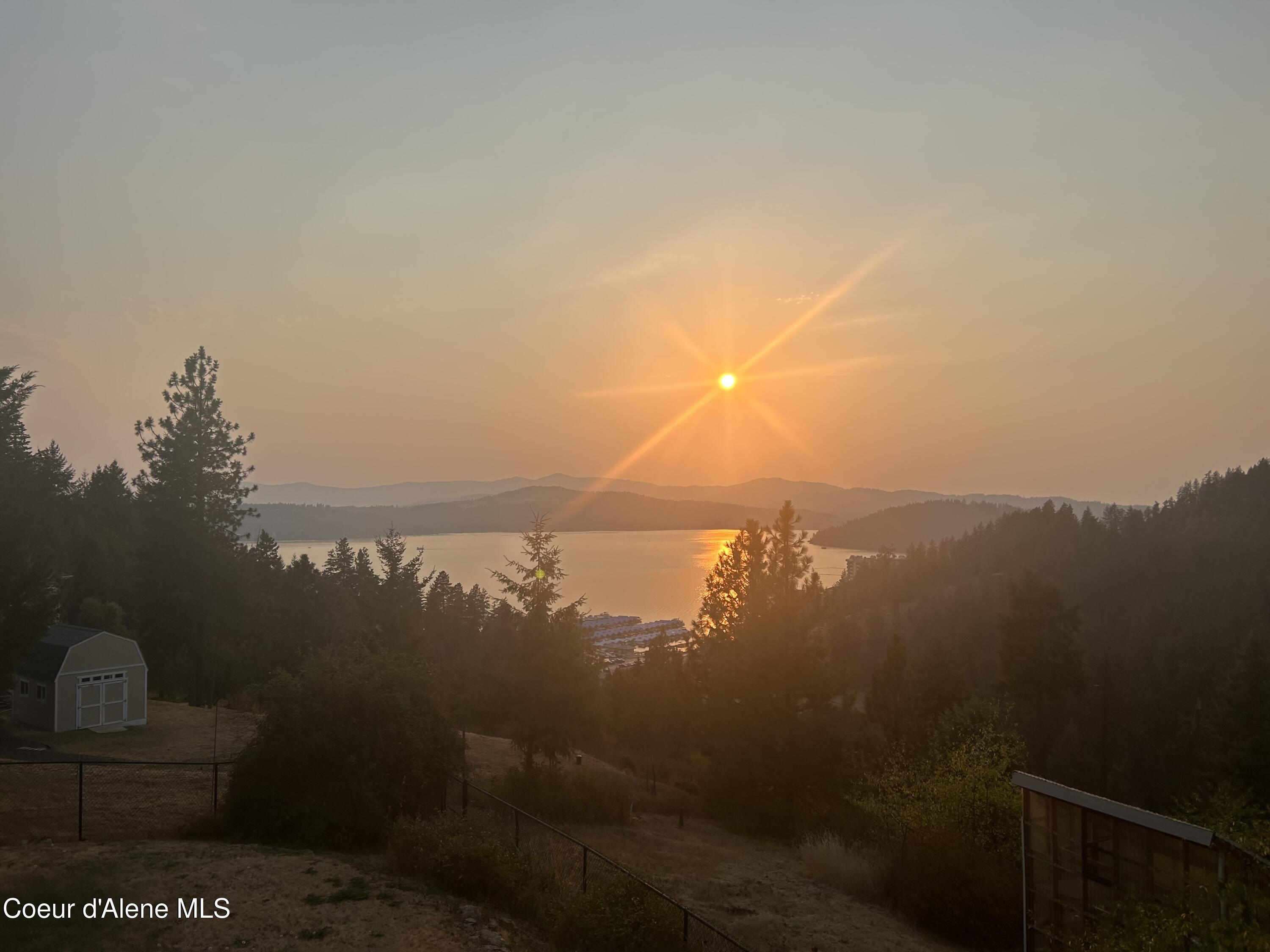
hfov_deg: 67.3
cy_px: 476
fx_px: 954
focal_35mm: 26
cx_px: 635
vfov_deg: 53.1
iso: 50
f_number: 1.5
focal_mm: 5.7
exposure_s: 1/5076
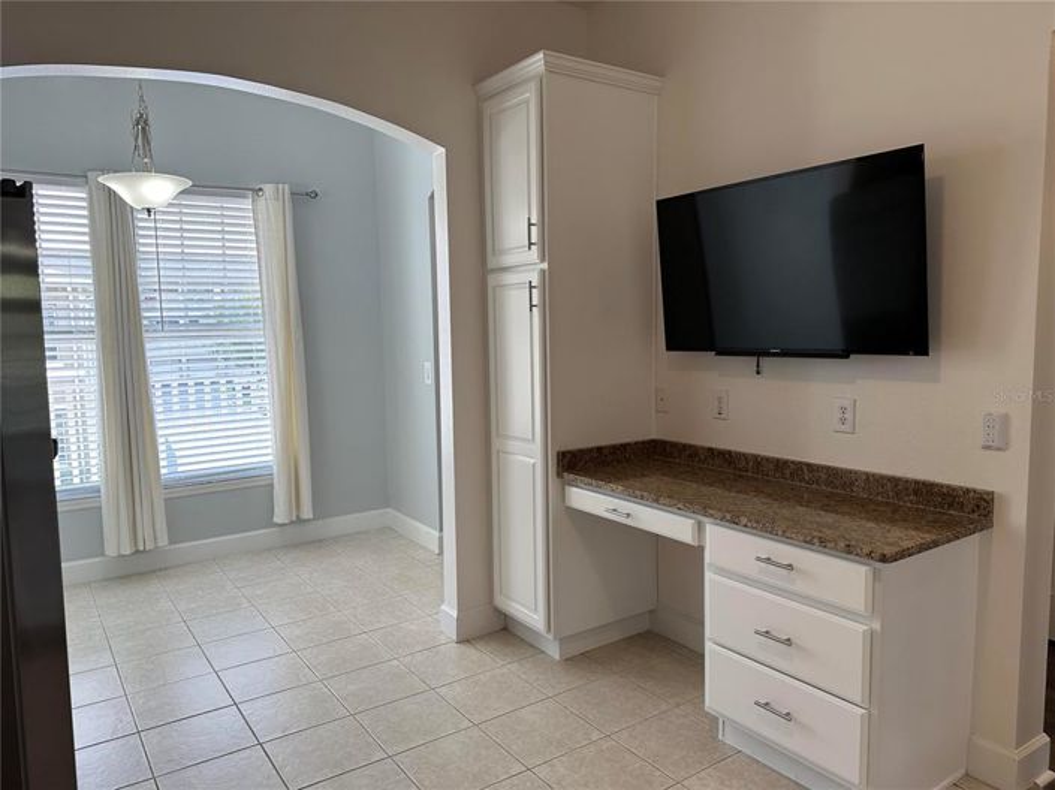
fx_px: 731
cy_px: 395
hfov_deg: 71.6
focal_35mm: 24
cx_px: 528
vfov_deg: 56.8
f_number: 1.78
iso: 100
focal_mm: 6.86
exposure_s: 1/161
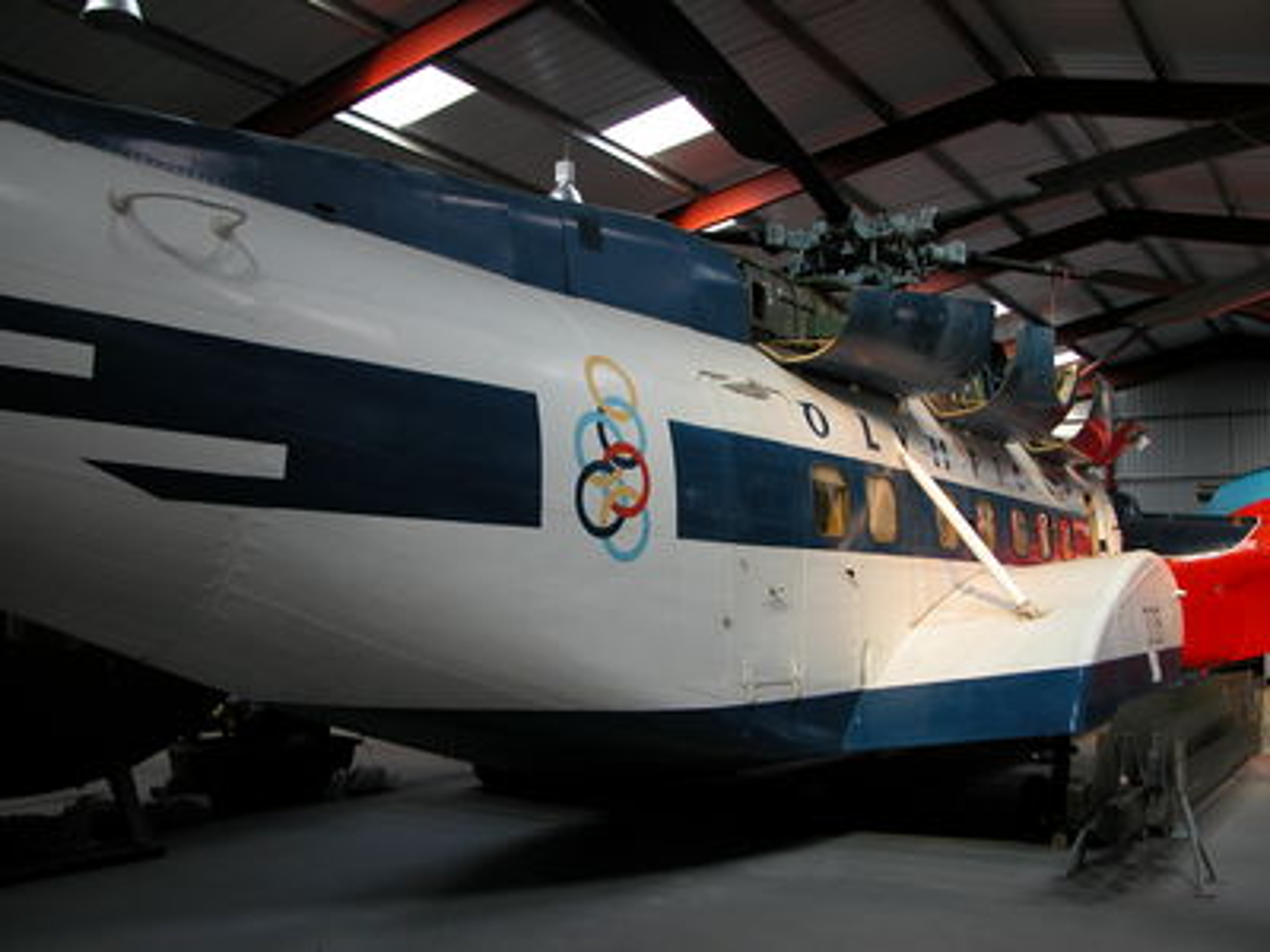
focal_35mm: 35
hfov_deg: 52.6
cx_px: 635
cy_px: 476
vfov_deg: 40.7
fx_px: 1284
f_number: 2.8
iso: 100
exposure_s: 1/33.4
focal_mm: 8.9
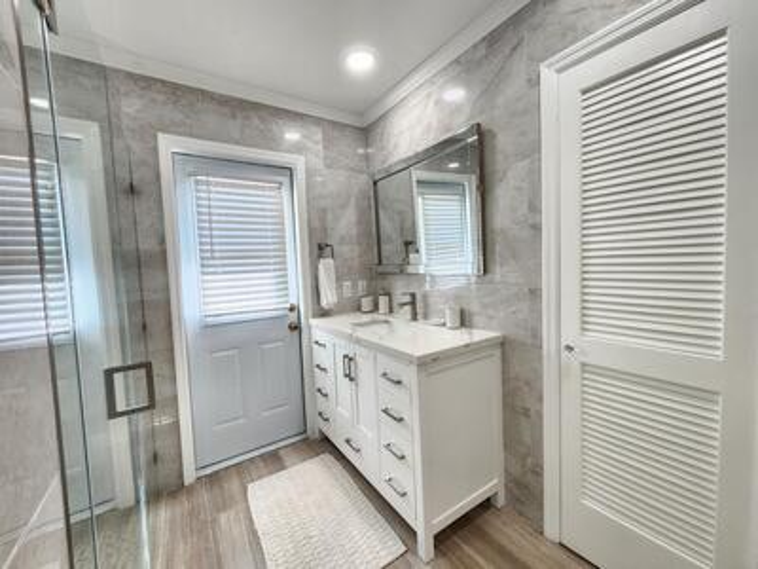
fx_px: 285
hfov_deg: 106.2
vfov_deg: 89.9
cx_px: 379
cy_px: 284
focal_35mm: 13
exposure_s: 1/60
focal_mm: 2.2
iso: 125
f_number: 2.2
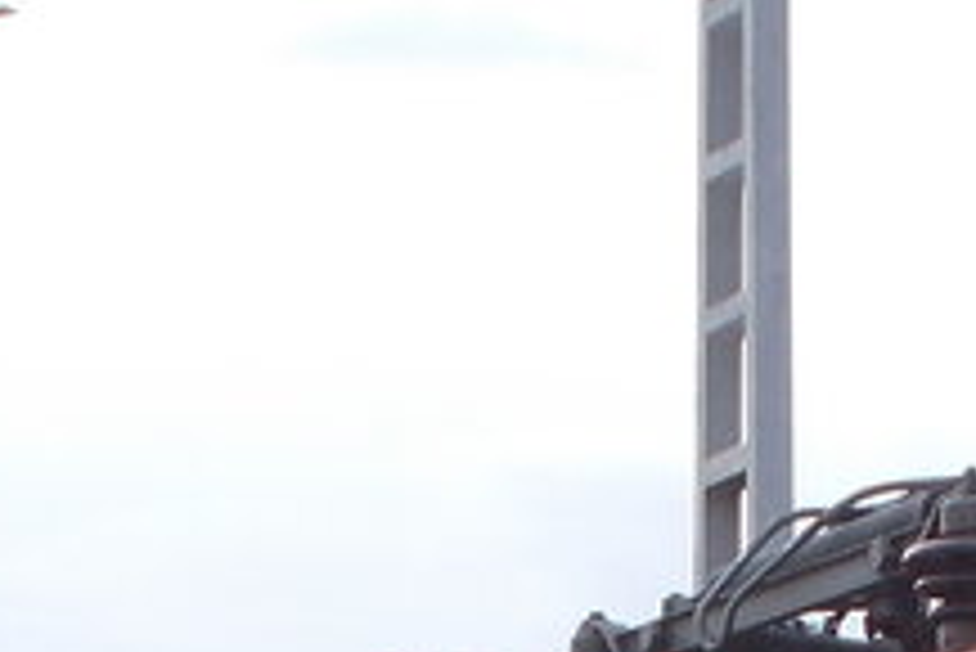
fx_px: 6863
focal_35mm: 253
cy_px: 1587
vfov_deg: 5.3
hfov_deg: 8.1
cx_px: 837
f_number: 4.2
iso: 80
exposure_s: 1/320
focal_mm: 7.9
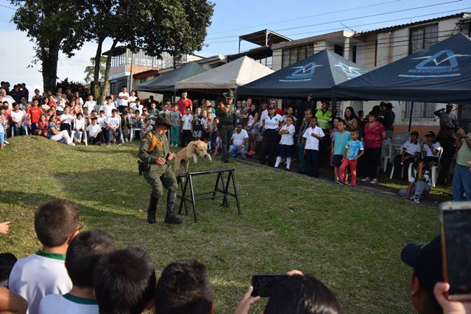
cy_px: 157
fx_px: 353
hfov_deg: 67.4
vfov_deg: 48.0
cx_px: 236
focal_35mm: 27
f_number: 4
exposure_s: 1/400
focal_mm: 18
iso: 100
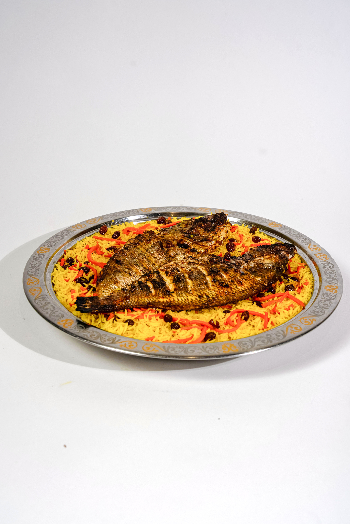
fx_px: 859
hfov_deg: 23.0
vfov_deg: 33.9
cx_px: 175
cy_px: 262
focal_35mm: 59
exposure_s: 1/100
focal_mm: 59
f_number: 8
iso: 640
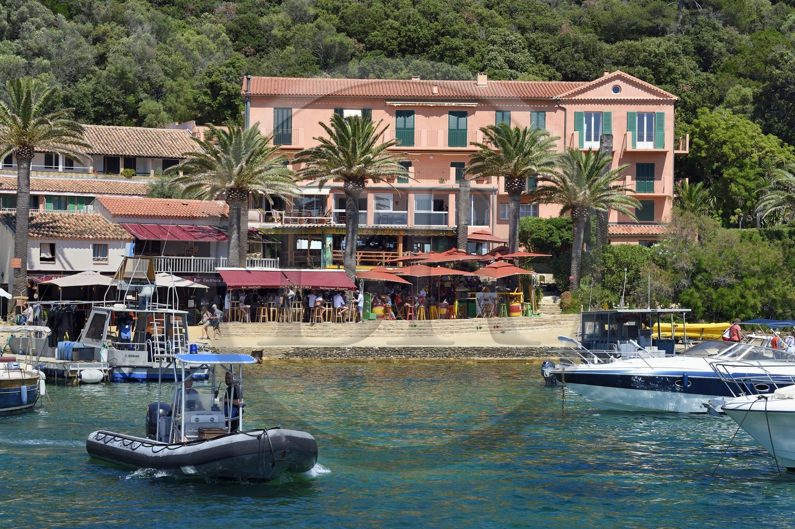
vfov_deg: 16.0
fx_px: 1875
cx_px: 398
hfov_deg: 23.9
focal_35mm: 85
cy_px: 264
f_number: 9
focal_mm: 85
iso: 200
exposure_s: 1/400
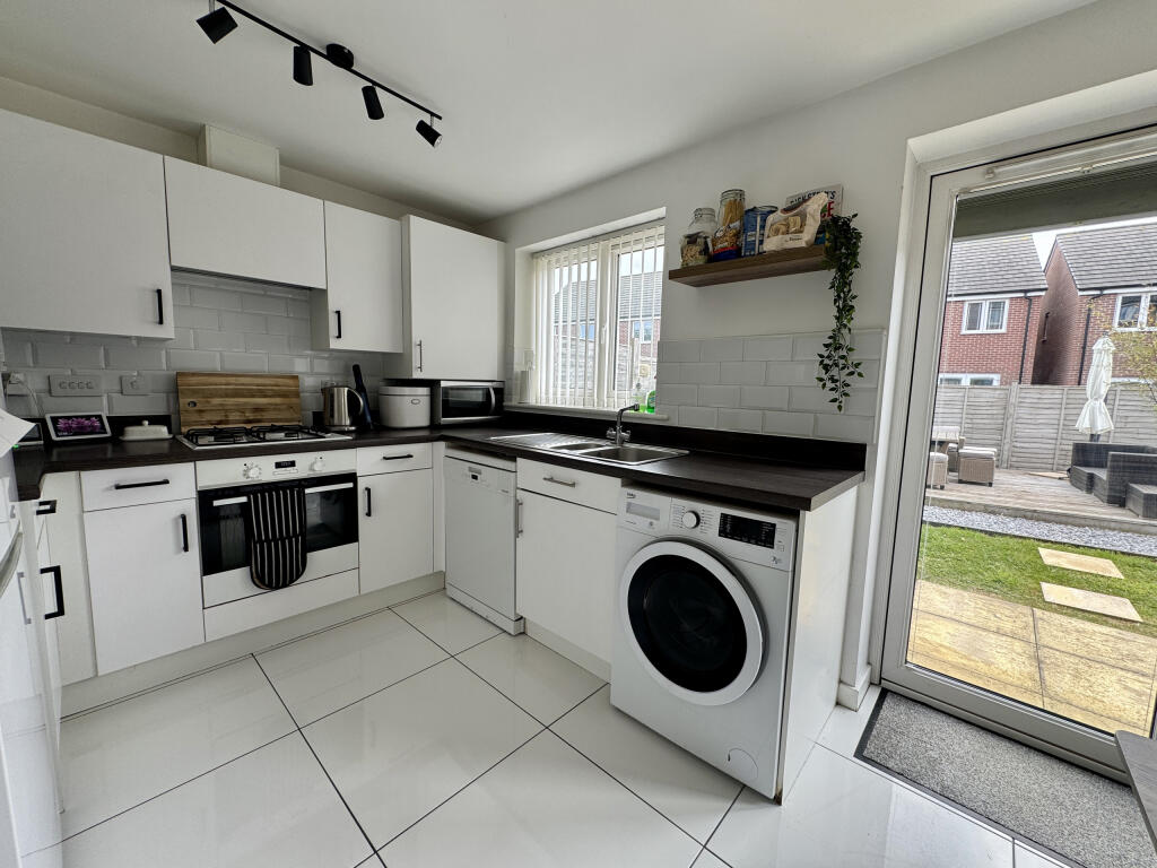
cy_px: 434
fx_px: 468
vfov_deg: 85.7
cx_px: 578
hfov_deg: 102.1
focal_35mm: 14
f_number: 2.2
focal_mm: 2.22
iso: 40
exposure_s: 1/128
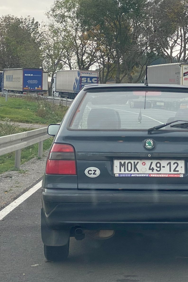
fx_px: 572
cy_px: 142
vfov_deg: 27.7
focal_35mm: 73
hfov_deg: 18.6
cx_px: 125
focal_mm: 6
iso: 20
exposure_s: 1/251
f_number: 2
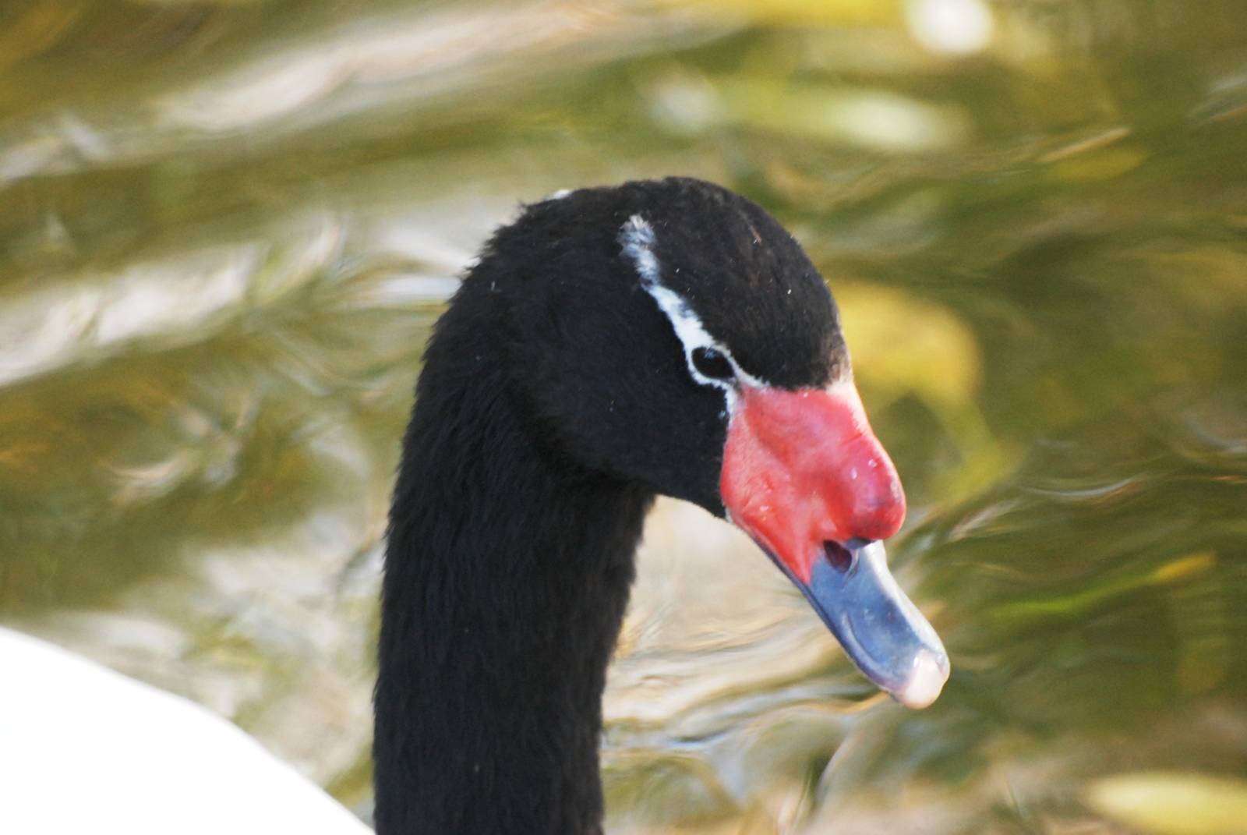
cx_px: 624
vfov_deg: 3.1
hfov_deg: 4.6
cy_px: 418
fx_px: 15606
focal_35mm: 450
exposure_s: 1/125
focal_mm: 300
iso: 1000
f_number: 5.6
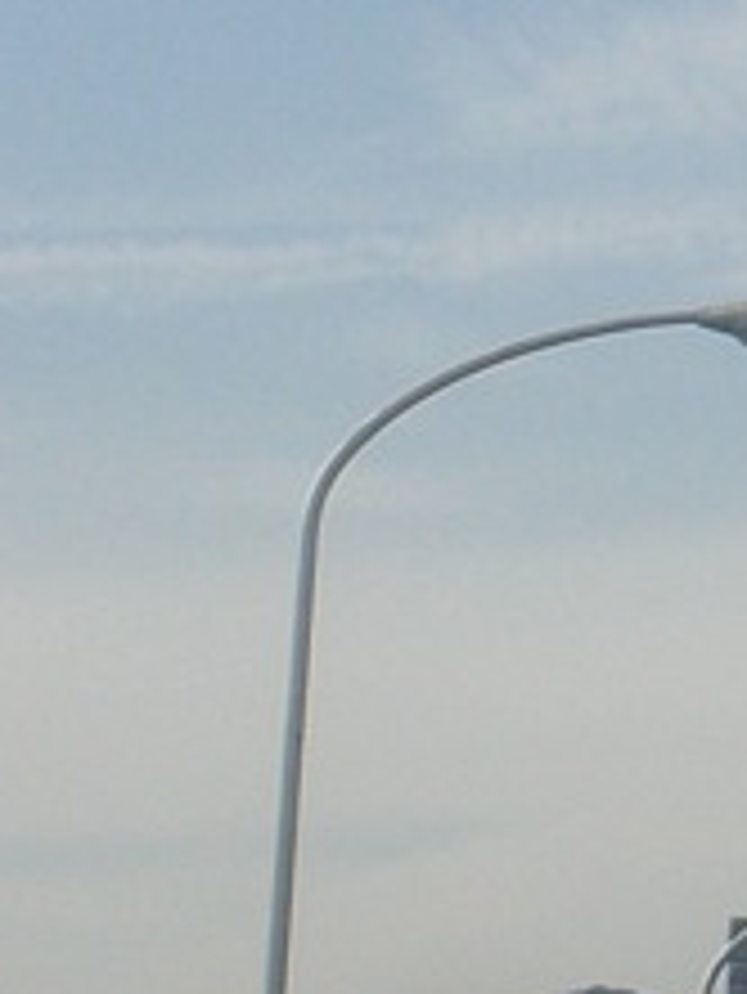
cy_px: 130
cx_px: 1652
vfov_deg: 8.5
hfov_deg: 6.2
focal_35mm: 231
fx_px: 6640
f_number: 5.1
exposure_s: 1/500
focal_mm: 8.44
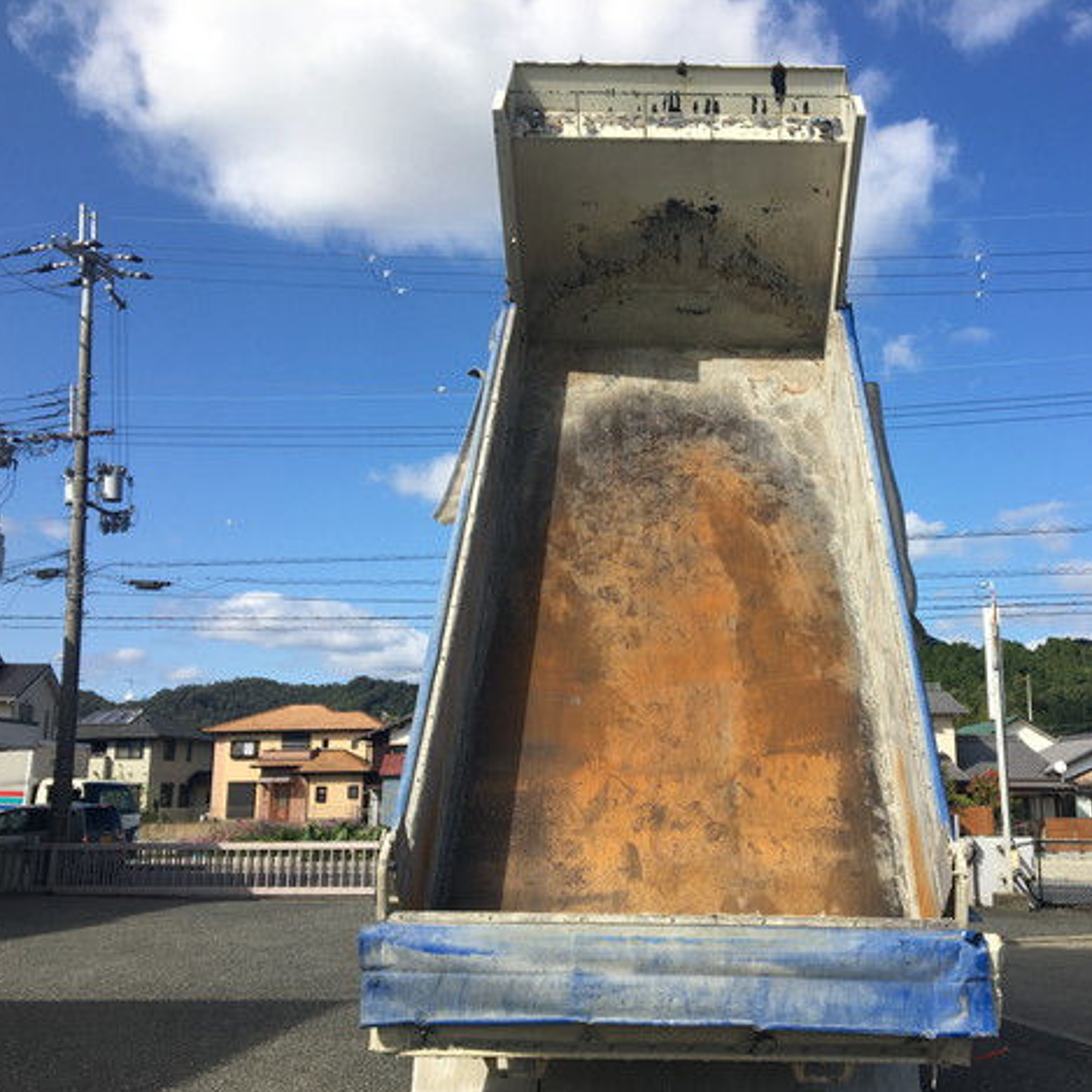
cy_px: 556
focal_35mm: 35
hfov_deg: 46.8
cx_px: 675
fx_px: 1249
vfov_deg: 47.2
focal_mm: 4.15
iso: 25
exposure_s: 1/1709
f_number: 2.2
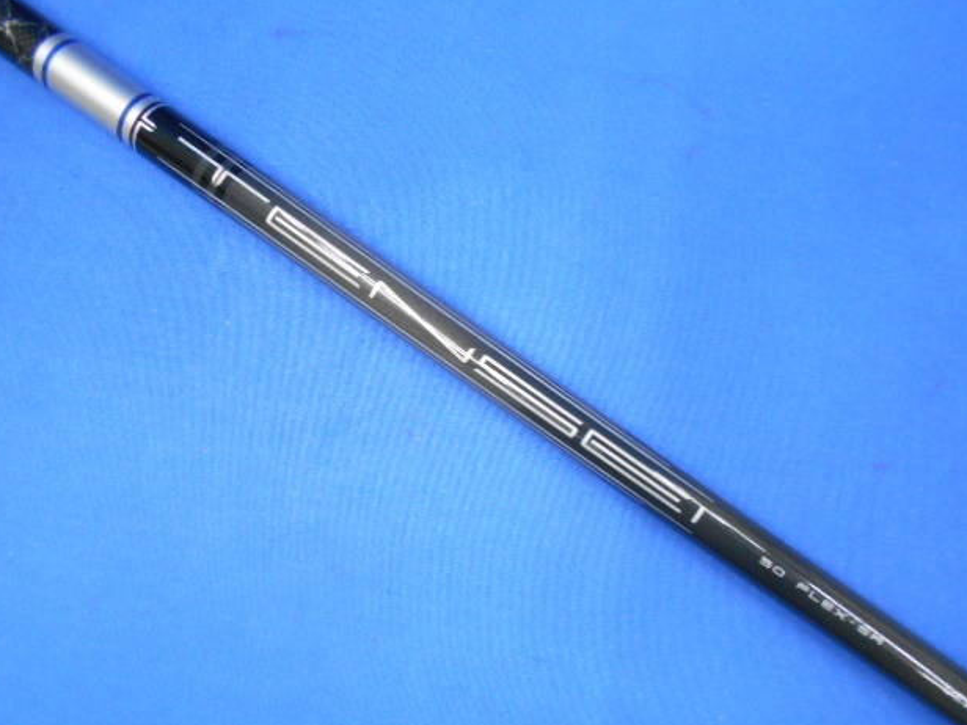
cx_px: 484
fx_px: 754
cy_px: 372
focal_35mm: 27
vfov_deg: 51.3
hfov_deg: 65.3
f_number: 3.2
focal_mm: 4.6
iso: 400
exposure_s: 1/25
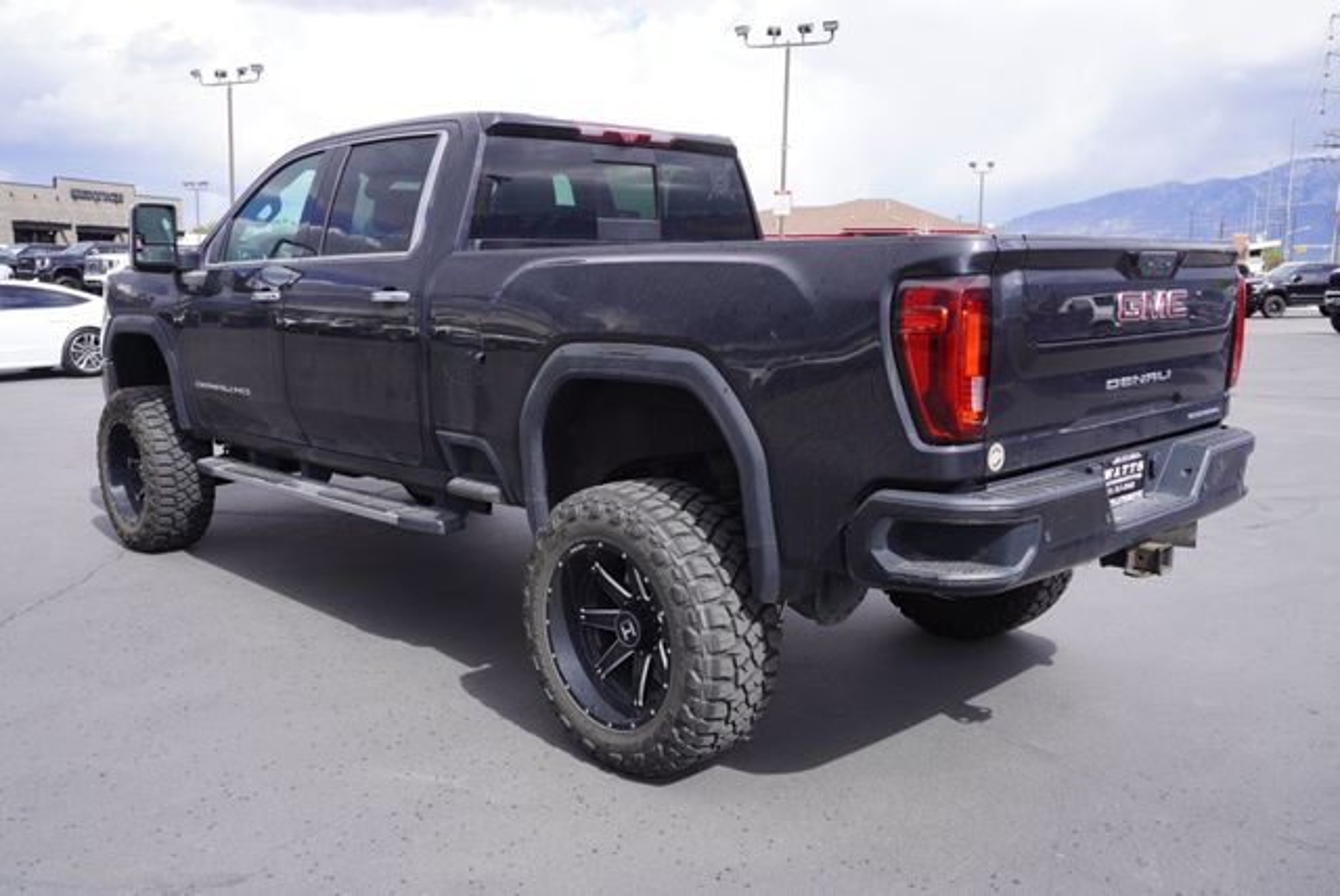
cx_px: 670
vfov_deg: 41.8
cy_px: 448
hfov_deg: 59.4
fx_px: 1174
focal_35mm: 32
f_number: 8
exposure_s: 1/125
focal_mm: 21
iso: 100
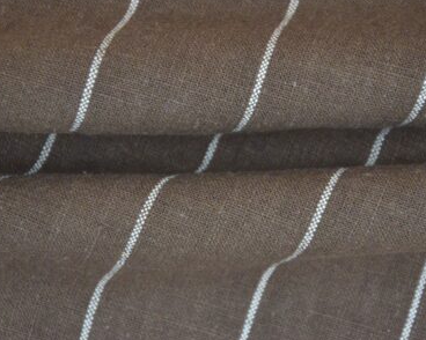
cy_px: 166
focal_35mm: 201
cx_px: 255
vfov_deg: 7.7
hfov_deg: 9.6
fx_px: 2528
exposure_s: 1/2000
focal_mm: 105
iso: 5000
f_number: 6.7
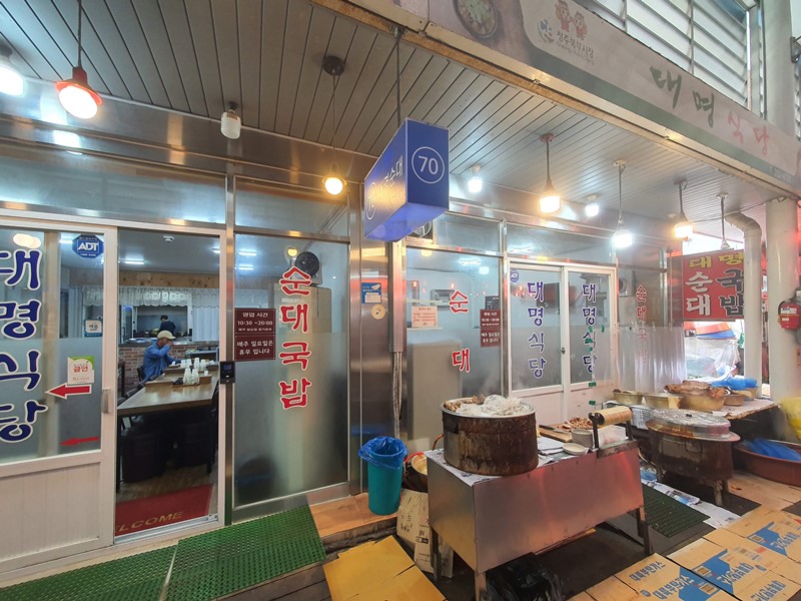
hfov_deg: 106.2
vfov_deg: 89.9
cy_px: 300
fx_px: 301
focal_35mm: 13
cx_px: 400
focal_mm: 1.8
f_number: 2.2
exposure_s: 1/60
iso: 100
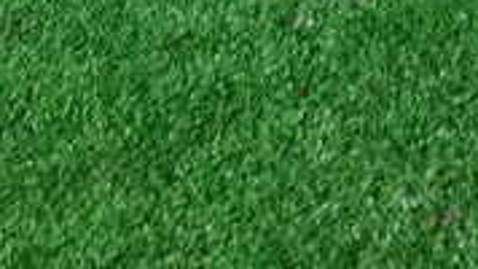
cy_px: -137
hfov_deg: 20.1
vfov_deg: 12.5
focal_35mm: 92
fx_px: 1166
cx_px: -228
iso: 100
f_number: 2
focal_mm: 4.5
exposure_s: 1/60
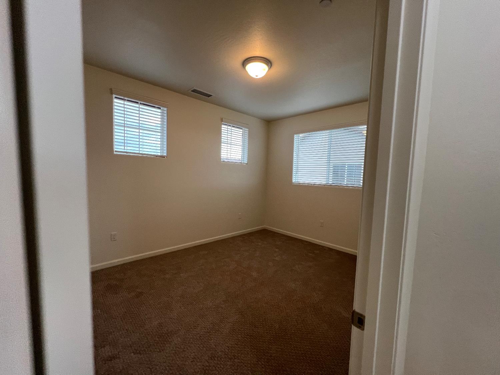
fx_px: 188
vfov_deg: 89.9
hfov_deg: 106.2
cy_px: 188
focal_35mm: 13
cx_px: 250
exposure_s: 1/120
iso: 125
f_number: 1.8
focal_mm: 1.57
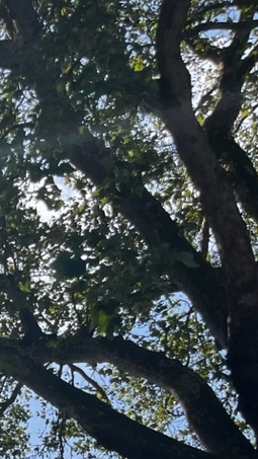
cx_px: -364
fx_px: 972
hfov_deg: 12.1
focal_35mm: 80
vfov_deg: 24.9
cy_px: 485
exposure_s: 1/4016
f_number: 1.6
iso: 50
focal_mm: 5.1
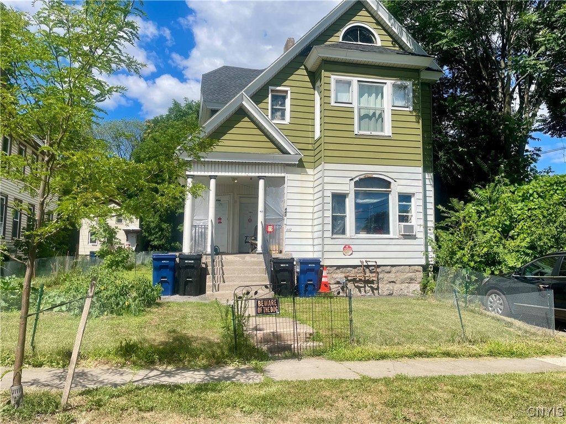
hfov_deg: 67.3
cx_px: 283
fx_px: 425
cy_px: 212
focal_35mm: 26
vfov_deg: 53.1
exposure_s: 1/4000
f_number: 1.6
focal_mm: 4.2
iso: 32
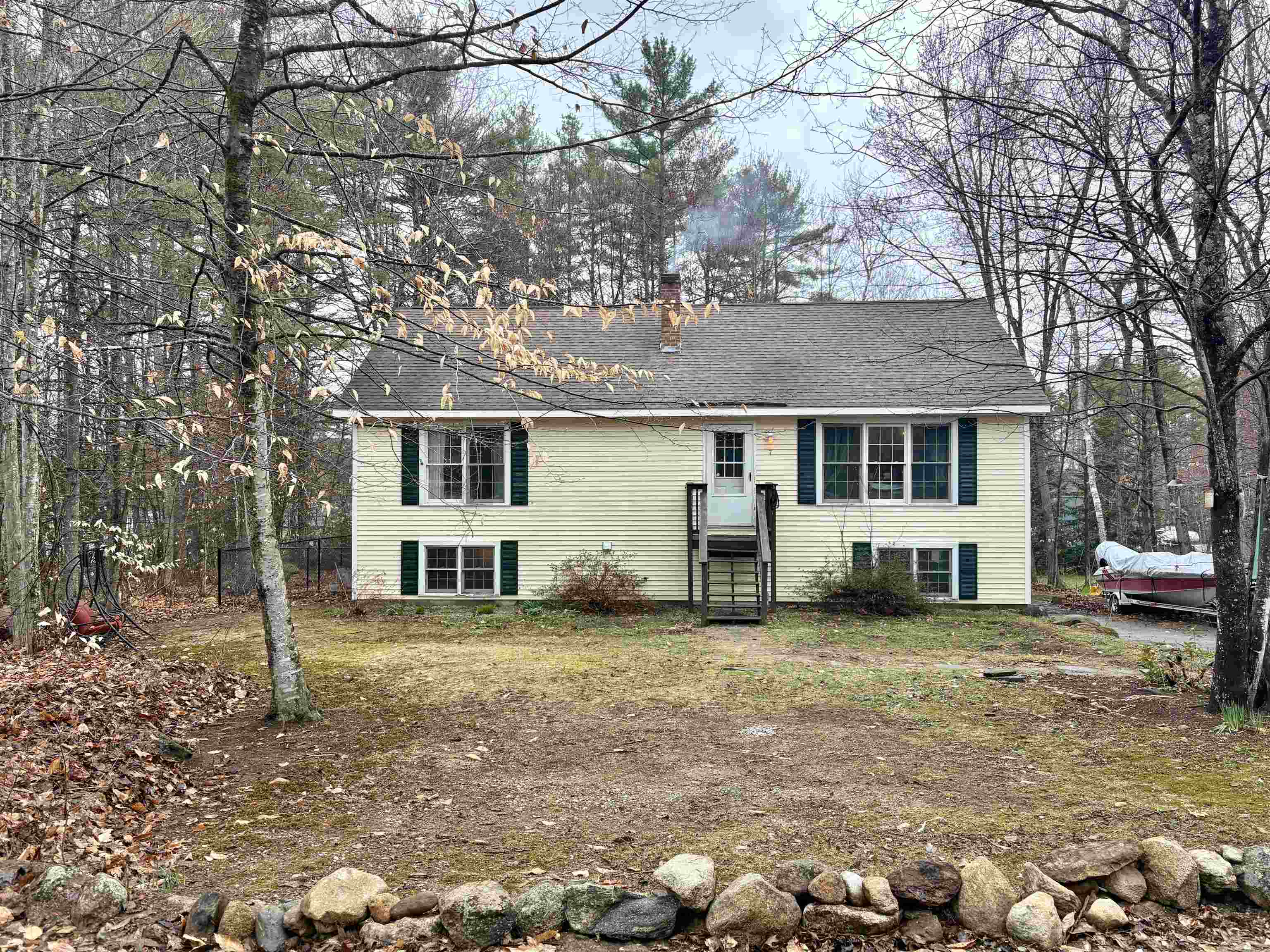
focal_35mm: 26
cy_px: 476
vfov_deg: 53.1
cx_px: 635
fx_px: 954
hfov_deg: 67.3
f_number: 1.6
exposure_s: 1/240
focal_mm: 5.96
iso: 64
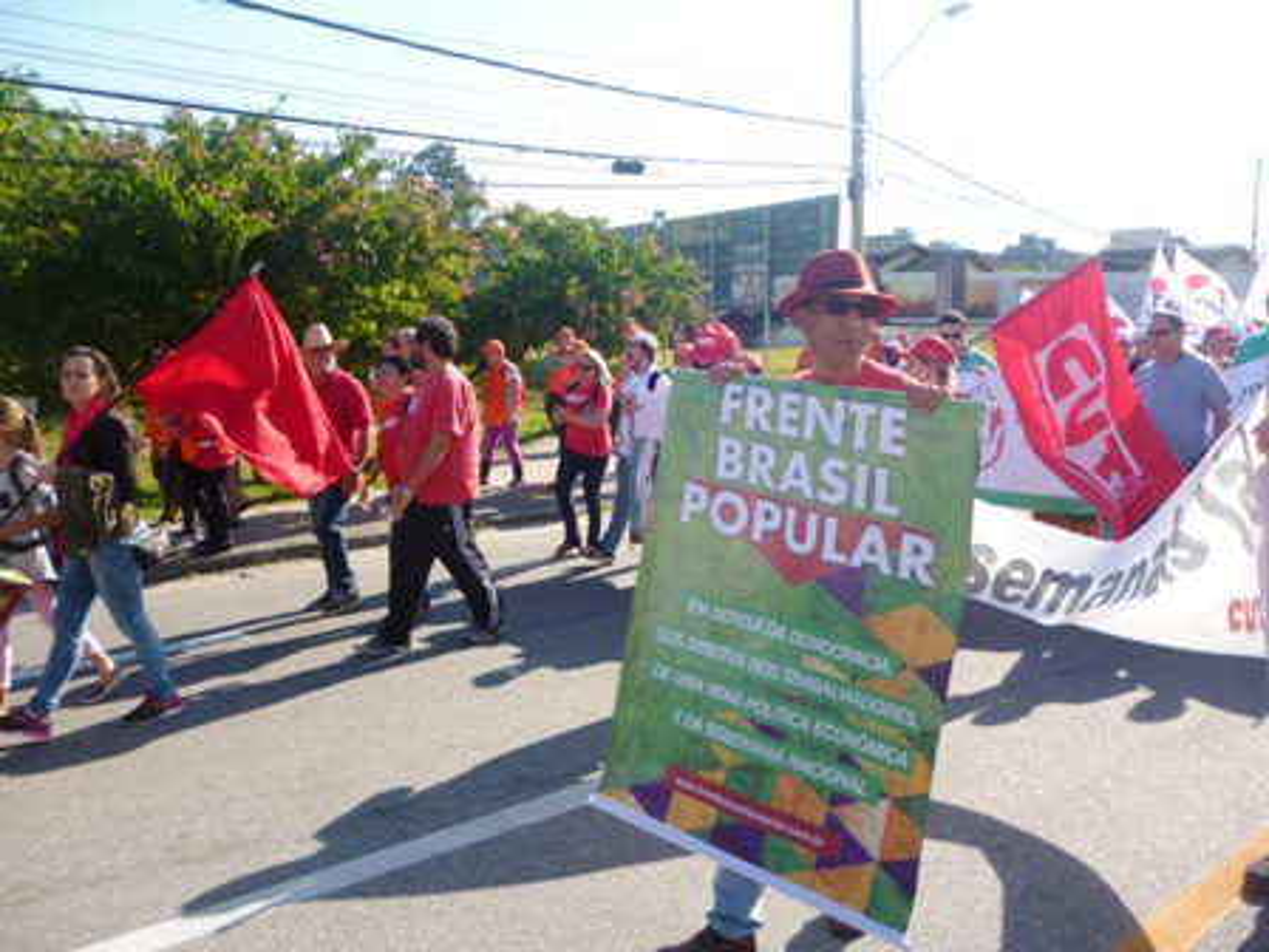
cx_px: 634
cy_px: 476
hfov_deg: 63.4
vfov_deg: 49.7
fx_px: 1026
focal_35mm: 28
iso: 100
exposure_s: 1/500
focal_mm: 5
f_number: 3.1
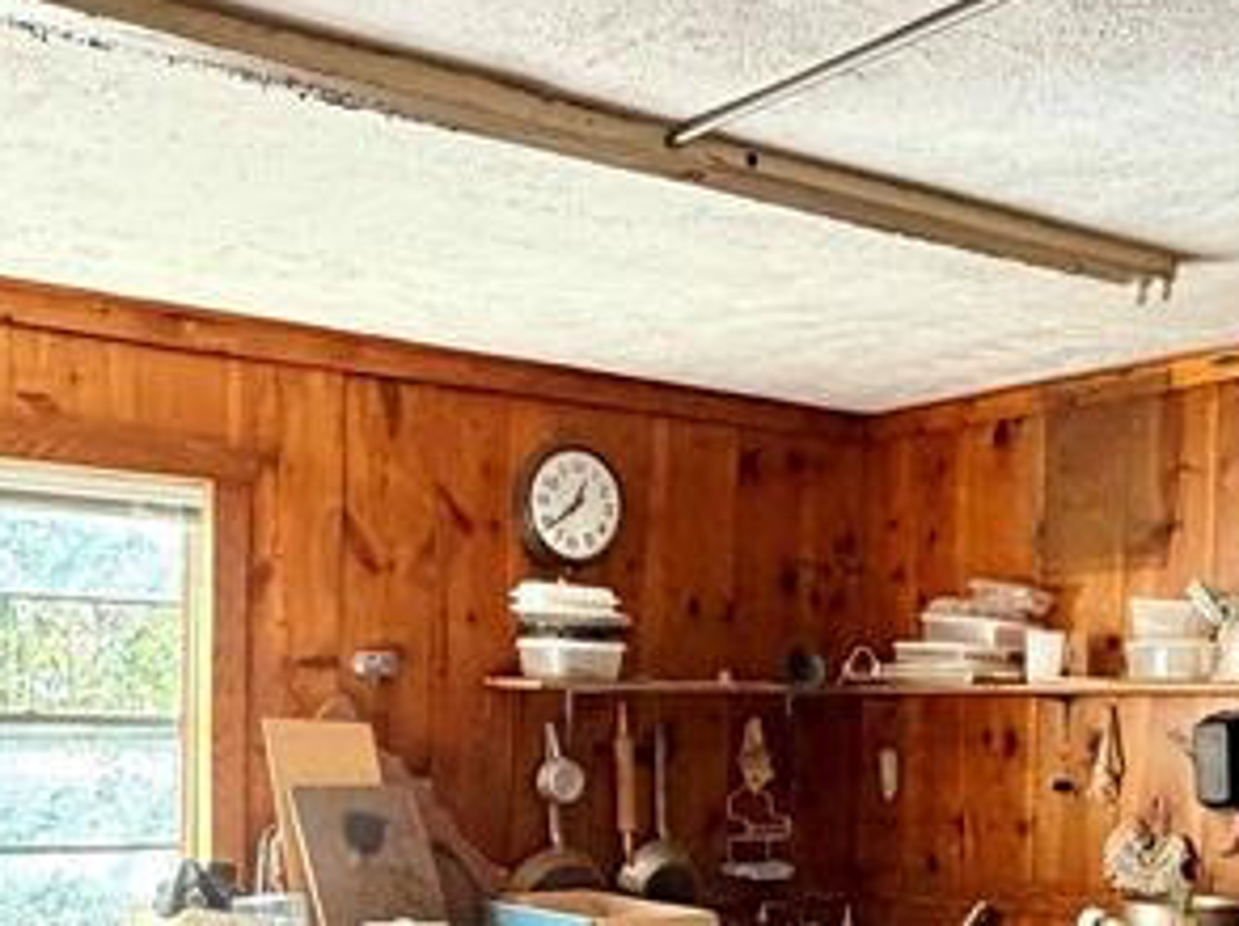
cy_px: 858
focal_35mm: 49
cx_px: 761
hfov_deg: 38.7
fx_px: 1752
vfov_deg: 28.3
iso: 400
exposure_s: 1/60
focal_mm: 2.22
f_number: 2.2
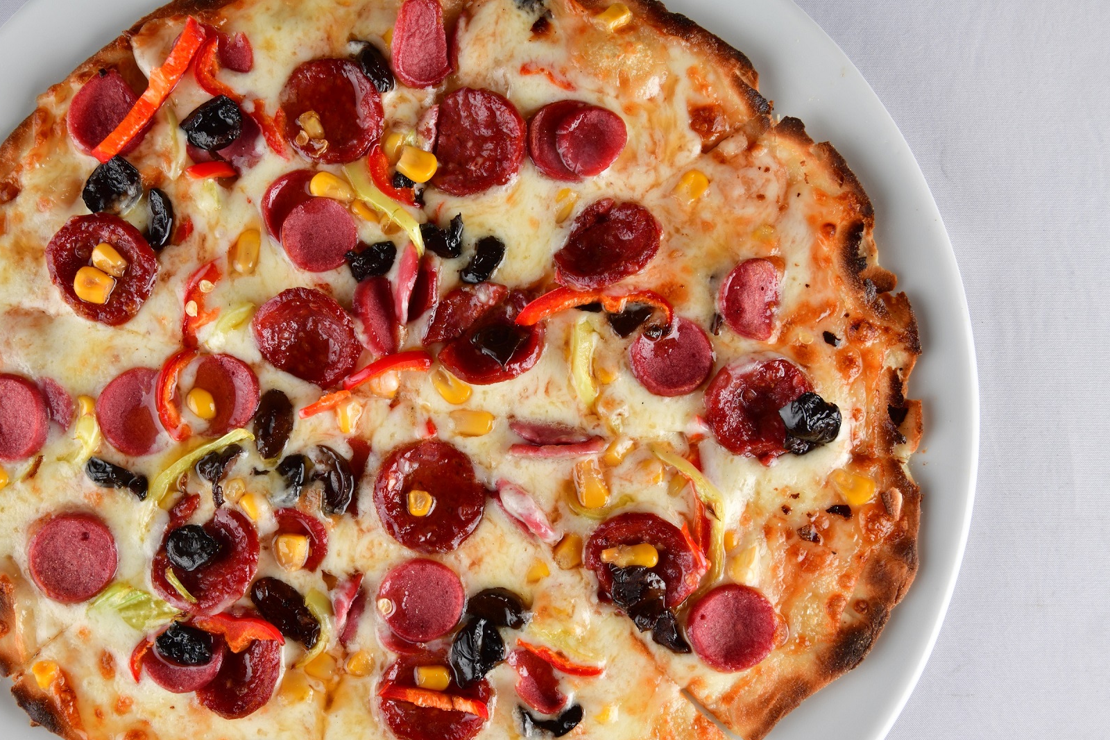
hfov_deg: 48.1
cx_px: 429
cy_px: 429
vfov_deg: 33.3
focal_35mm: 40
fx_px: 1233
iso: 80
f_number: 22
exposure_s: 1/160
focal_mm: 32
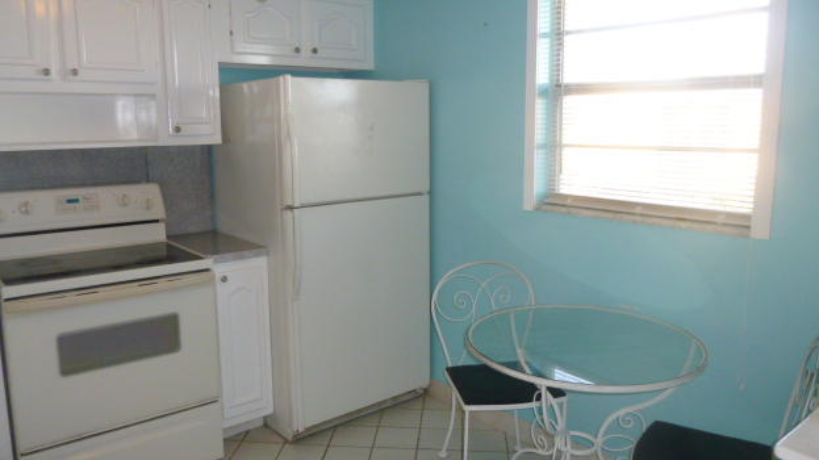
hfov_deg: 67.9
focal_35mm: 28
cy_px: 219
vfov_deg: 41.4
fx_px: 608
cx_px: 410
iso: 200
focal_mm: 4.5
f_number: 3.1
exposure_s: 1/60
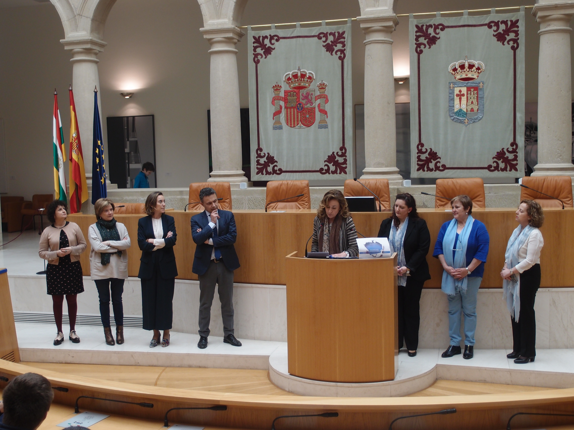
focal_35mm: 41
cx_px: 287
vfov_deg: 35.1
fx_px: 680
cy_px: 215
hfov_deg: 45.8
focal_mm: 8.99
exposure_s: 1/100
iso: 100
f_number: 2
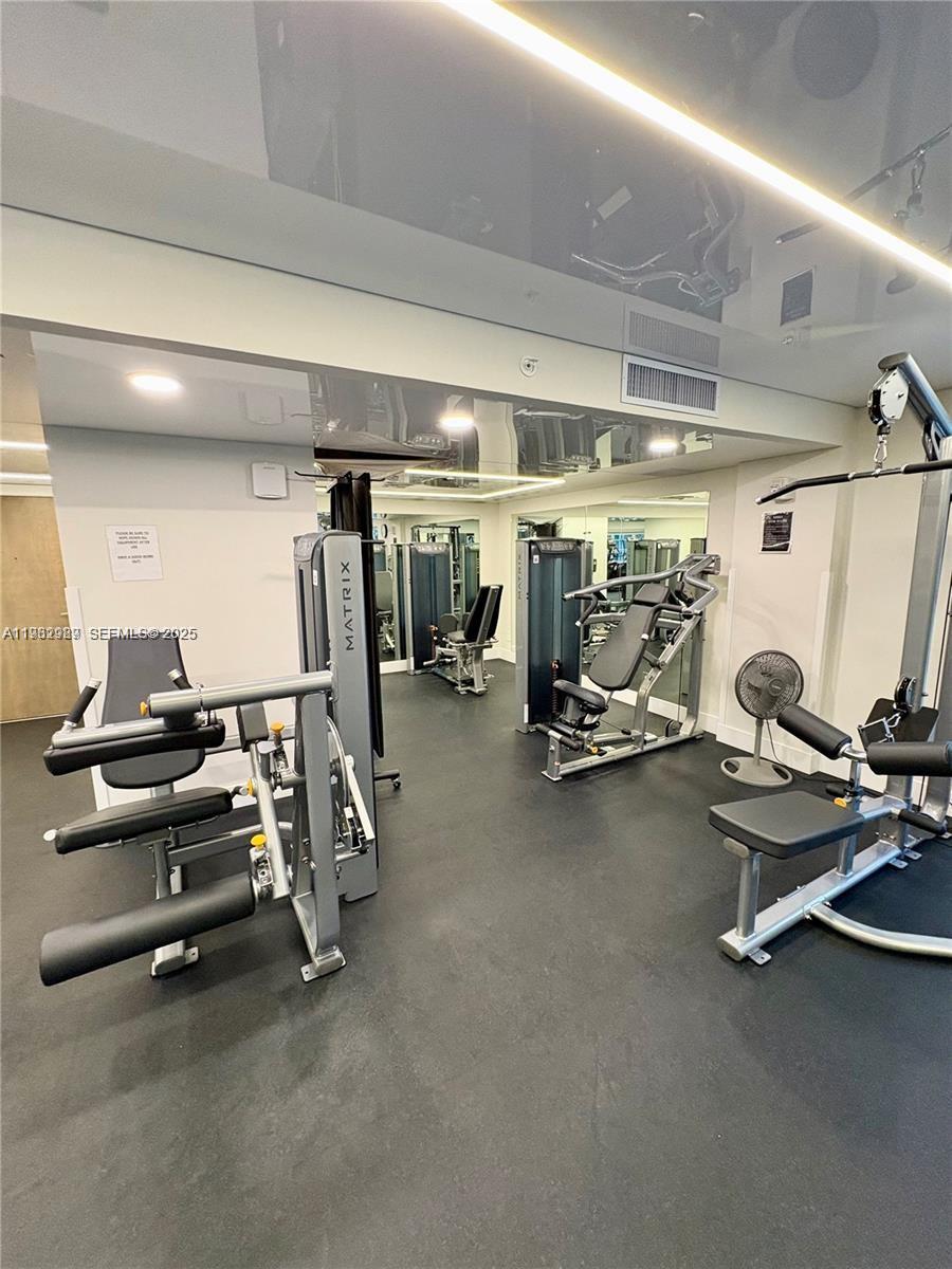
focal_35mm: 14
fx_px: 513
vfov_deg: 102.1
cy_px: 634
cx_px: 476
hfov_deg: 85.7
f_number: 2.2
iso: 400
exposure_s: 1/60
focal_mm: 2.22
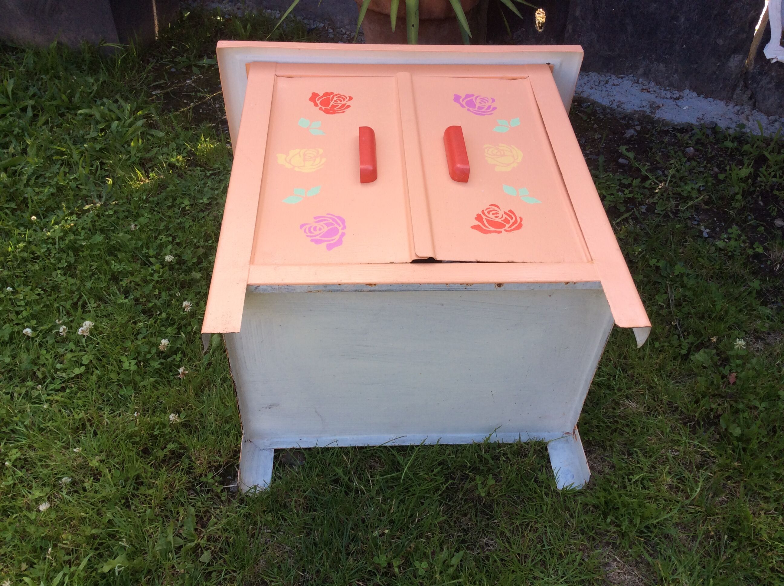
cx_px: 392
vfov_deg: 44.1
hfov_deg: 56.9
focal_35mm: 32
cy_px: 293
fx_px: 724
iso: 32
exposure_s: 1/174
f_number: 2.4
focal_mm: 3.3
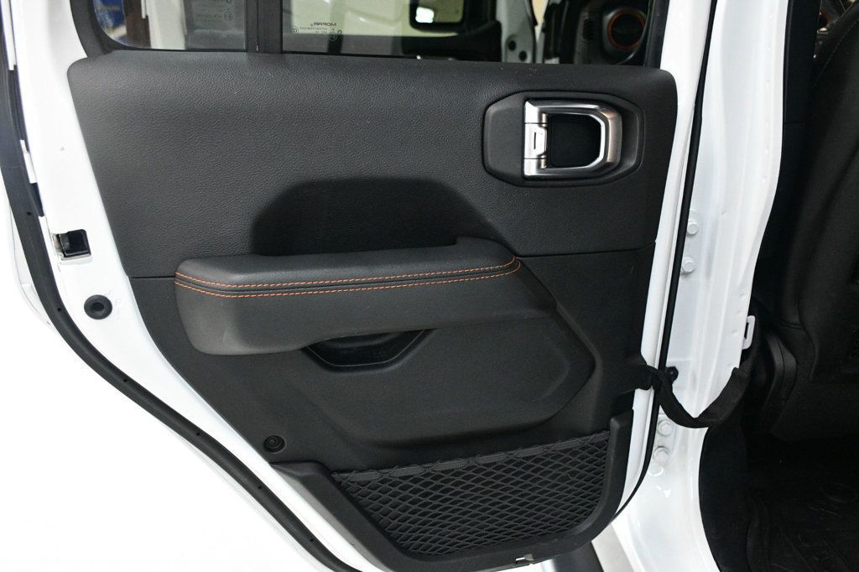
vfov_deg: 38.9
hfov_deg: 55.8
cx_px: 430
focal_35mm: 34
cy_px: 286
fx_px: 811
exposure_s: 1/100
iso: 3200
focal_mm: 23
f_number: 3.8
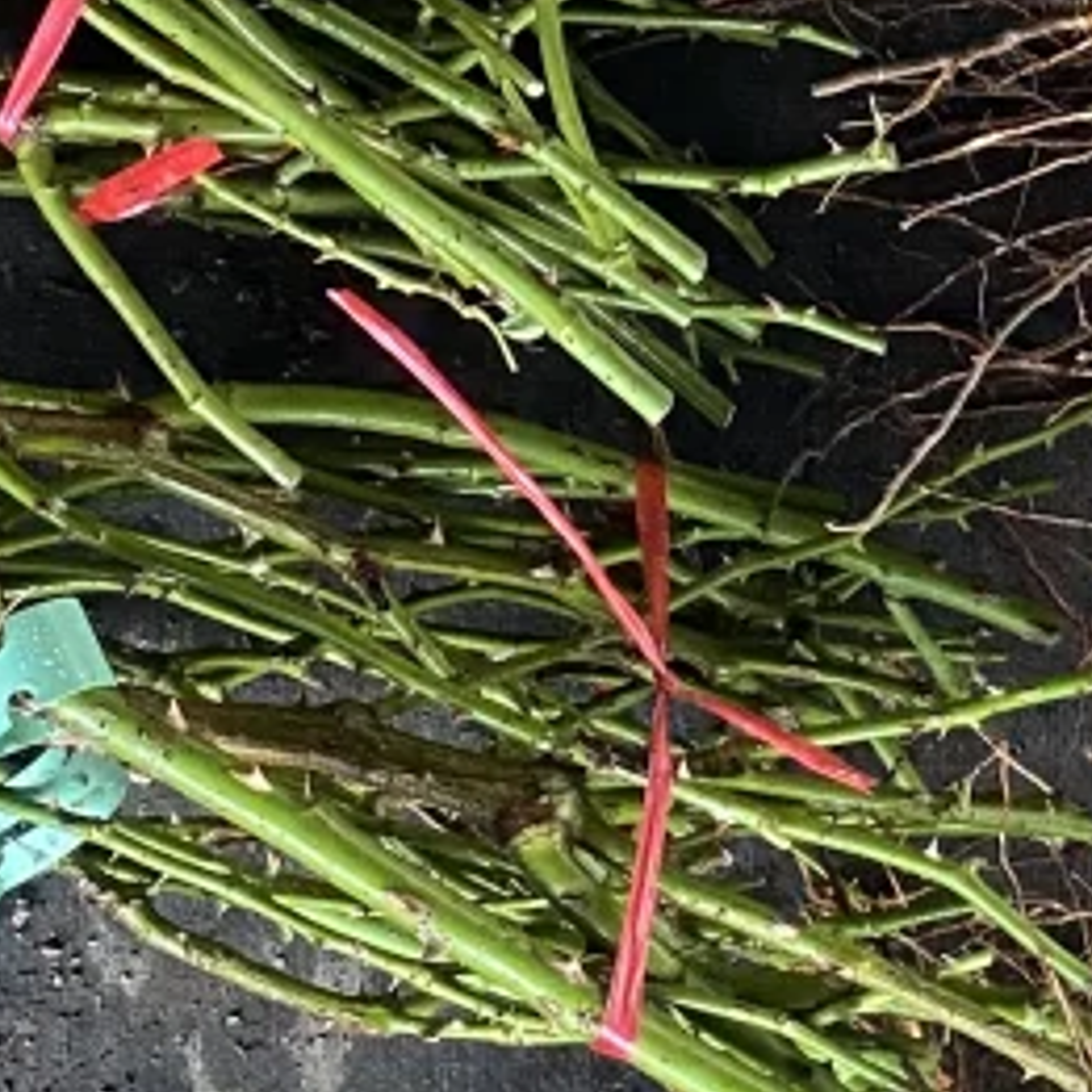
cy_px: -238
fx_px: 4533
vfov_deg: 13.3
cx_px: 1105
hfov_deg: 13.5
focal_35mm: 127
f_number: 1.8
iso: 250
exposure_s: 1/60
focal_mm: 4.25
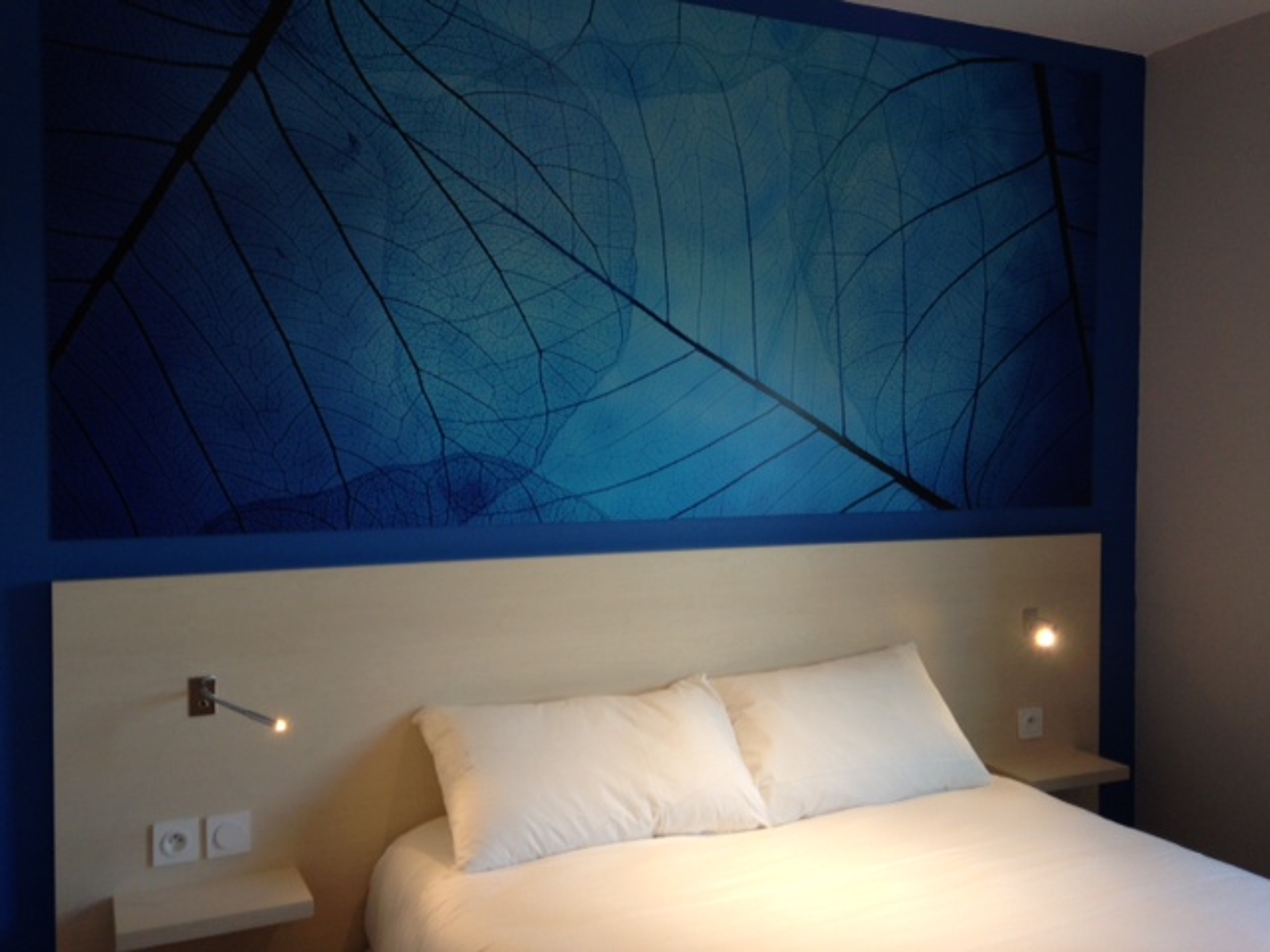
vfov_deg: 42.9
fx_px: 1211
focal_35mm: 33
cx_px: 635
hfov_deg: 55.4
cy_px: 476
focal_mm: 4.12
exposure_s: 1/20
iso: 64
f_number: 2.4
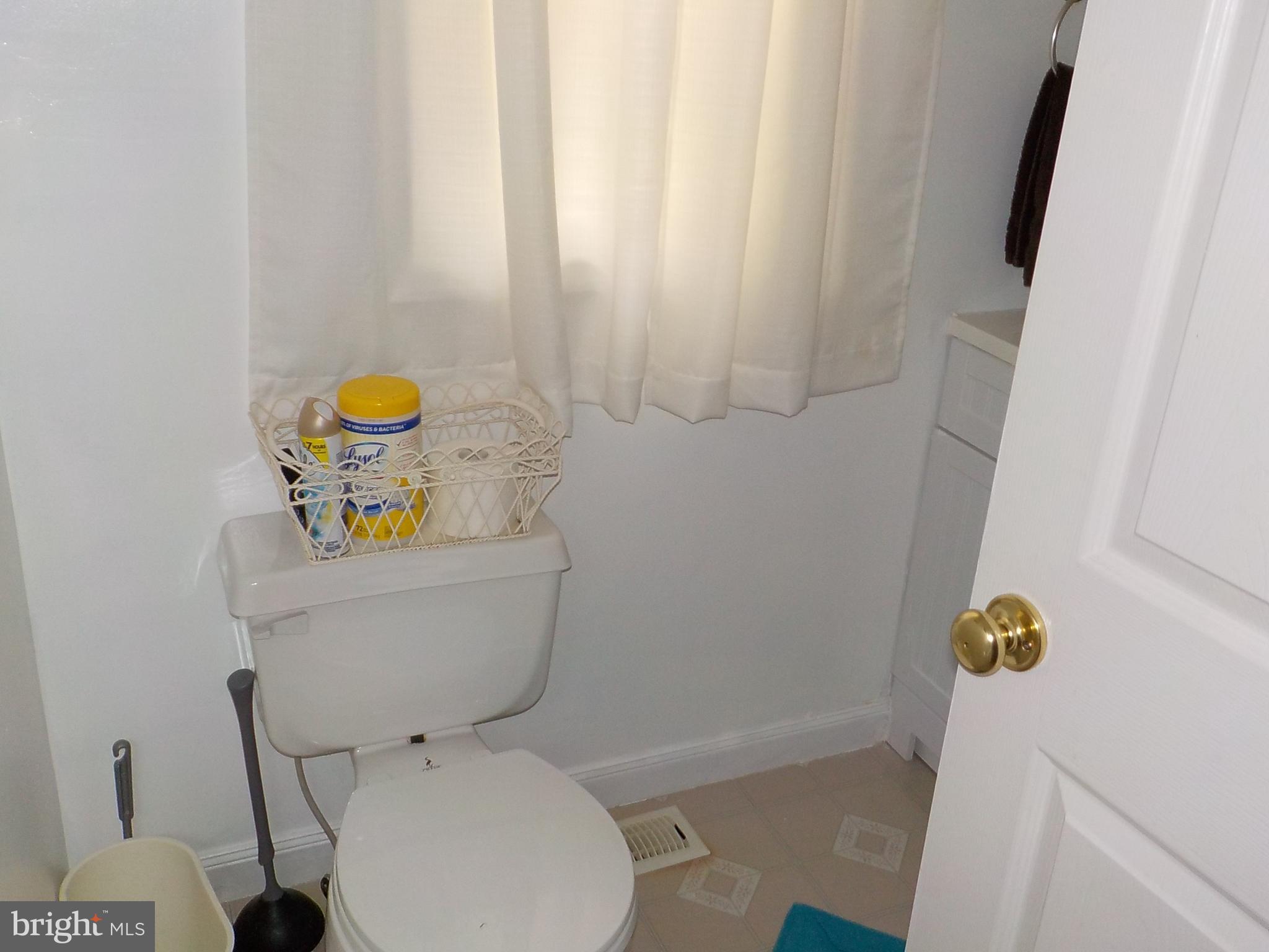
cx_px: 634
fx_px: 1100
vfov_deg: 46.8
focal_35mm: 30
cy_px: 476
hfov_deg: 60.0
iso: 200
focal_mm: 4.1
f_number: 3.3
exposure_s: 1/30
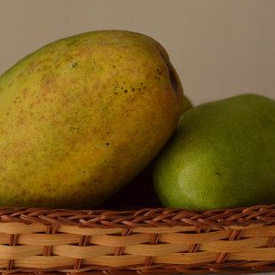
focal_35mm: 83
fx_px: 746
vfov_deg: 20.9
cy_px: 107
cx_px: 113
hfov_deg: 20.9
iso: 2200
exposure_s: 1/400
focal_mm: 32
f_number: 5.6
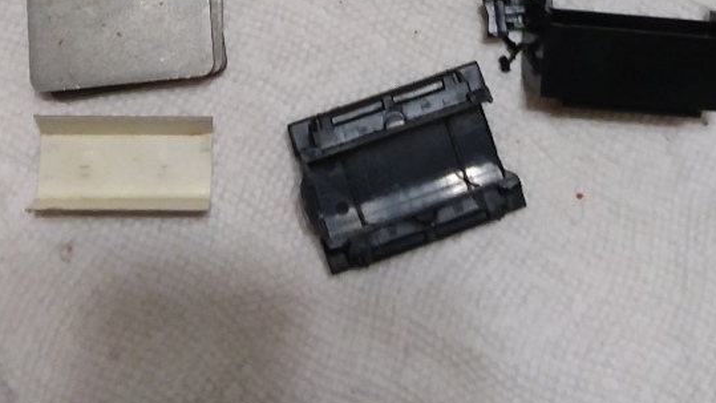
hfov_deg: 34.9
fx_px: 1139
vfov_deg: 17.4
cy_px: -249
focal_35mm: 60
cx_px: 337
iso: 50
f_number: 1.9
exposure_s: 1/30
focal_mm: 2.47
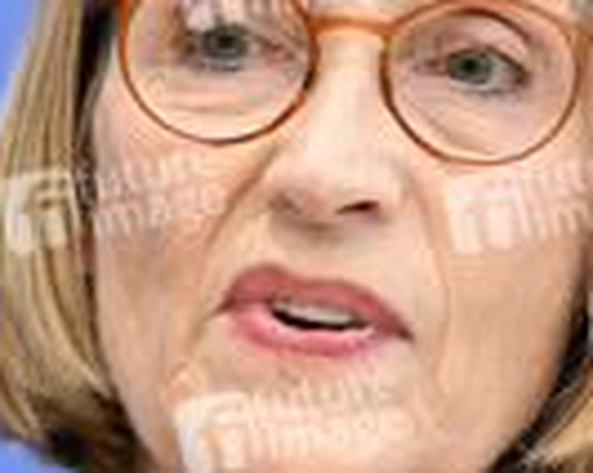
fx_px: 8920
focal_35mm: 509
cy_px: 312
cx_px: 172
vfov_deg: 3.0
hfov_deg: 3.8
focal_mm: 160
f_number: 6.3
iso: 4000
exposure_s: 1/320
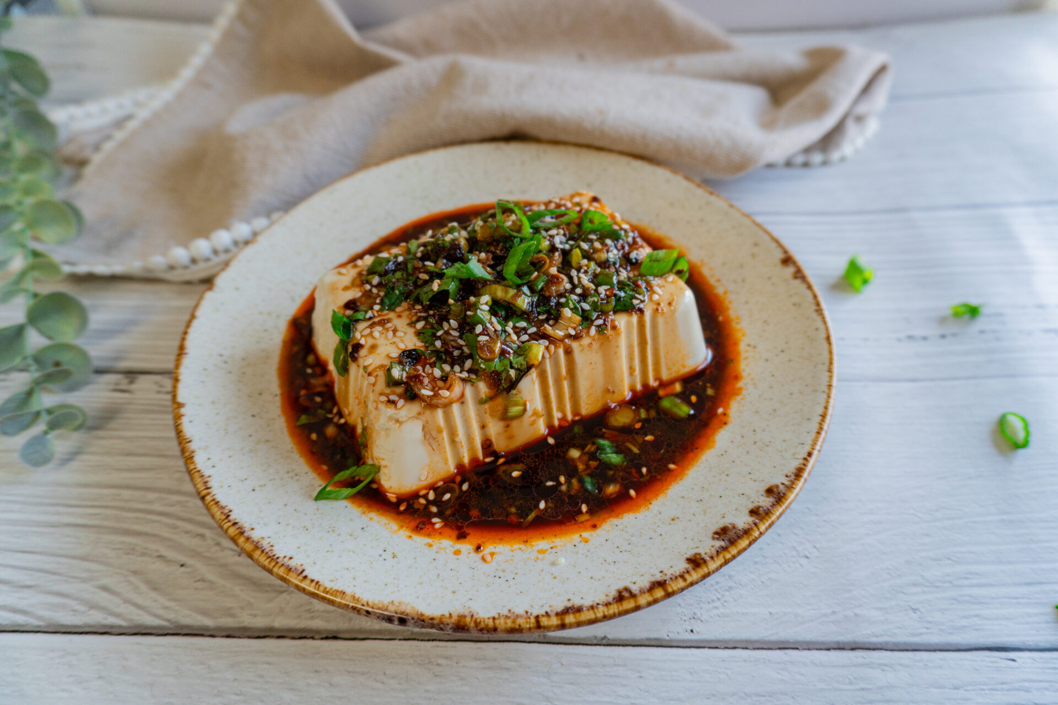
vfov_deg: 53.1
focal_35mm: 24
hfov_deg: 73.7
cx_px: 529
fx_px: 705
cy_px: 352
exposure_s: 1/160
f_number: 4
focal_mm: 16
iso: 400
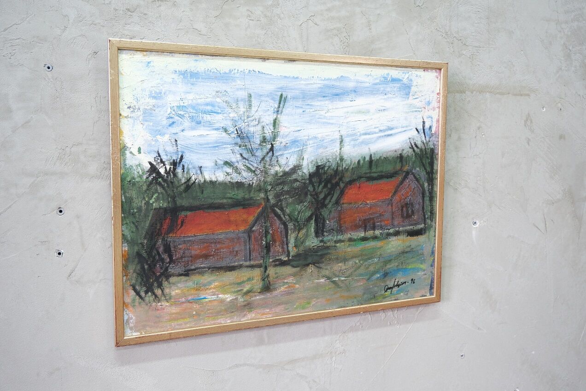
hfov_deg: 63.7
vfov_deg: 45.0
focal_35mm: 29
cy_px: 196
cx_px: 293
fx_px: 472
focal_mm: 19.2
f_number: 4
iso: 1250
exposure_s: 1/27
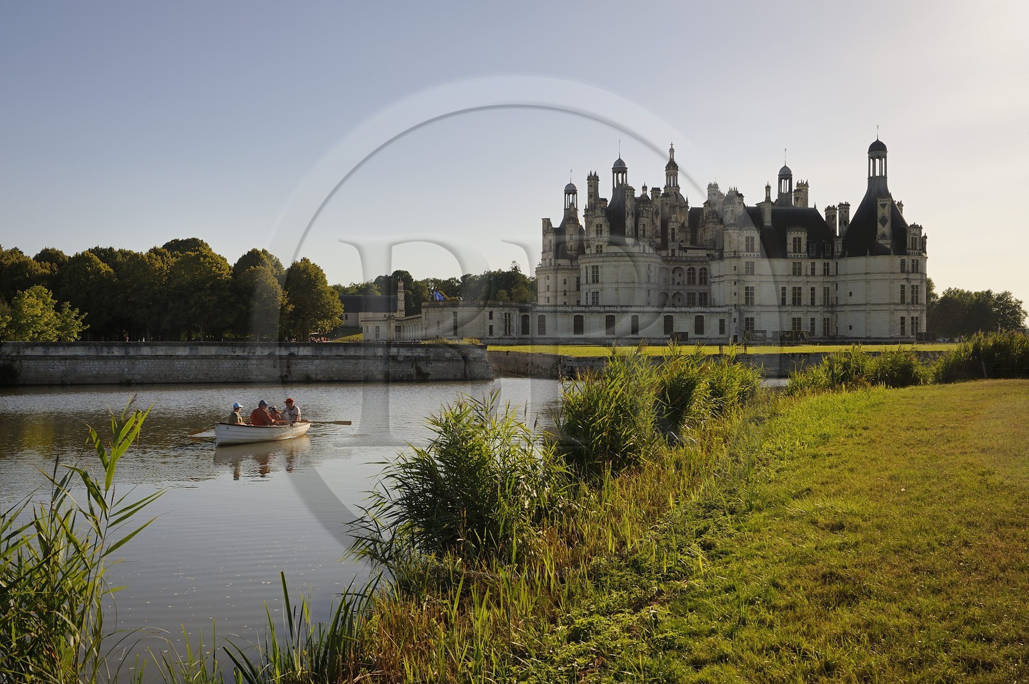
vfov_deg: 35.0
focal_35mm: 38
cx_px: 514
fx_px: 1085
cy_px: 342
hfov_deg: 50.7
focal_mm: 38
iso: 200
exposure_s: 1/200
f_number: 13
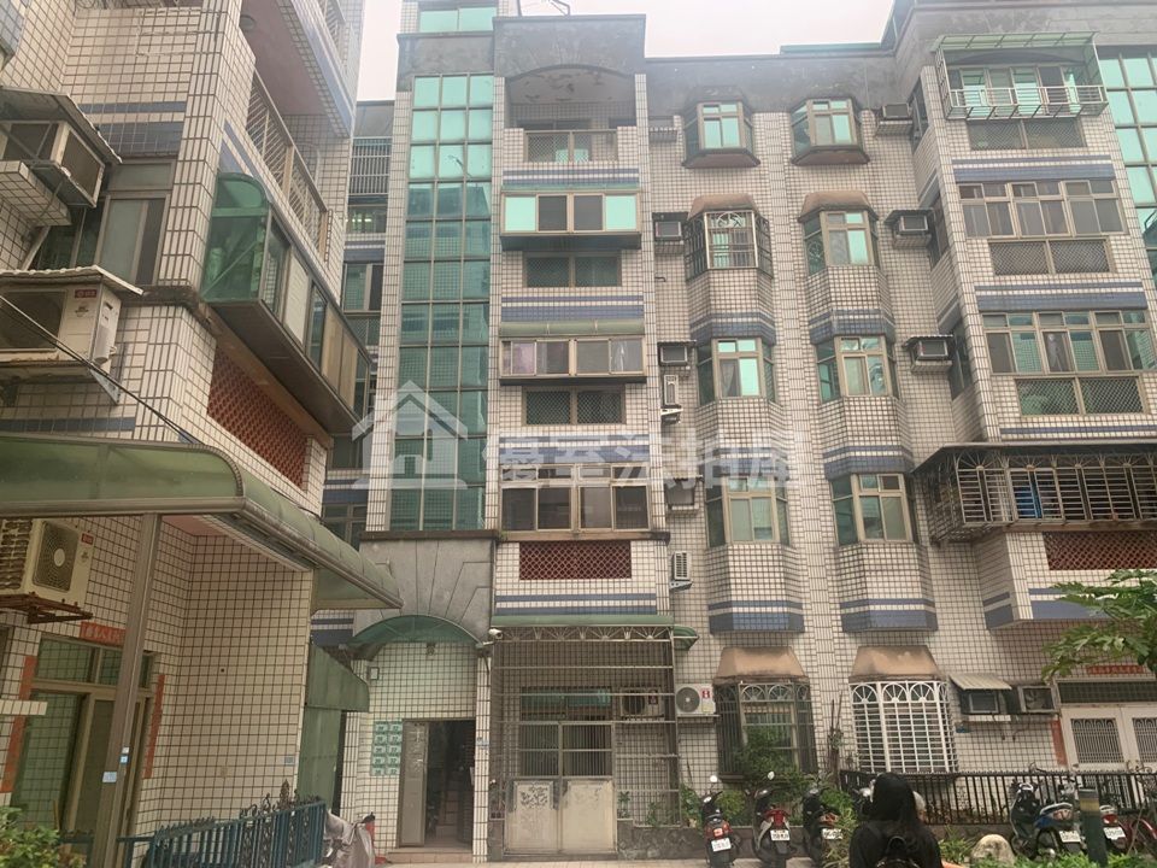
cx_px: 578
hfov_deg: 67.3
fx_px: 869
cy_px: 434
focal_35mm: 26
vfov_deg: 53.1
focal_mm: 4.25
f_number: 1.8
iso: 100
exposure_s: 1/89
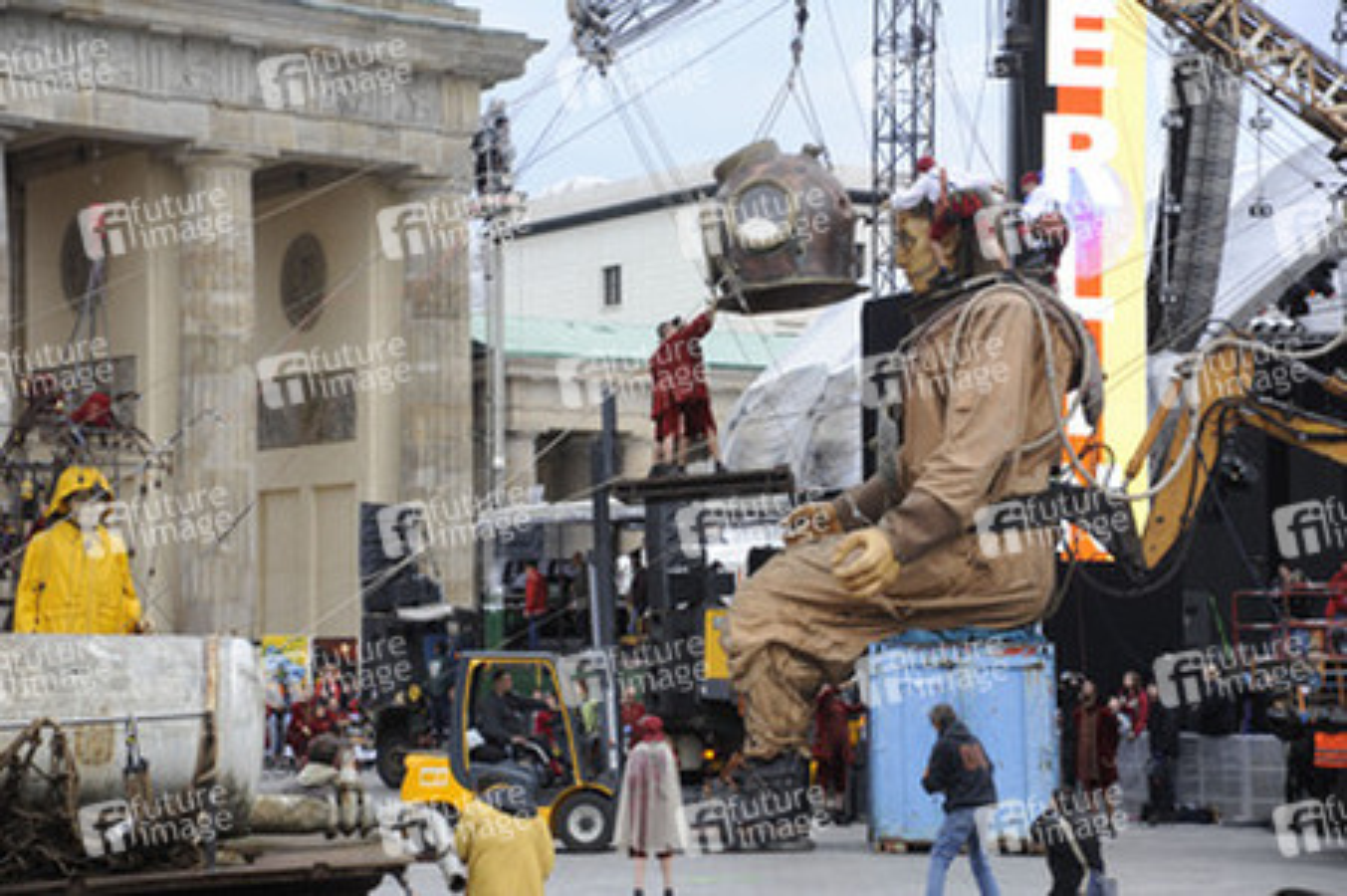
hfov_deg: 23.9
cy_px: 448
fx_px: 3178
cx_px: 674
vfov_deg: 16.0
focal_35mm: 85
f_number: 6.3
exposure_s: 1/200
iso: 800
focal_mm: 85
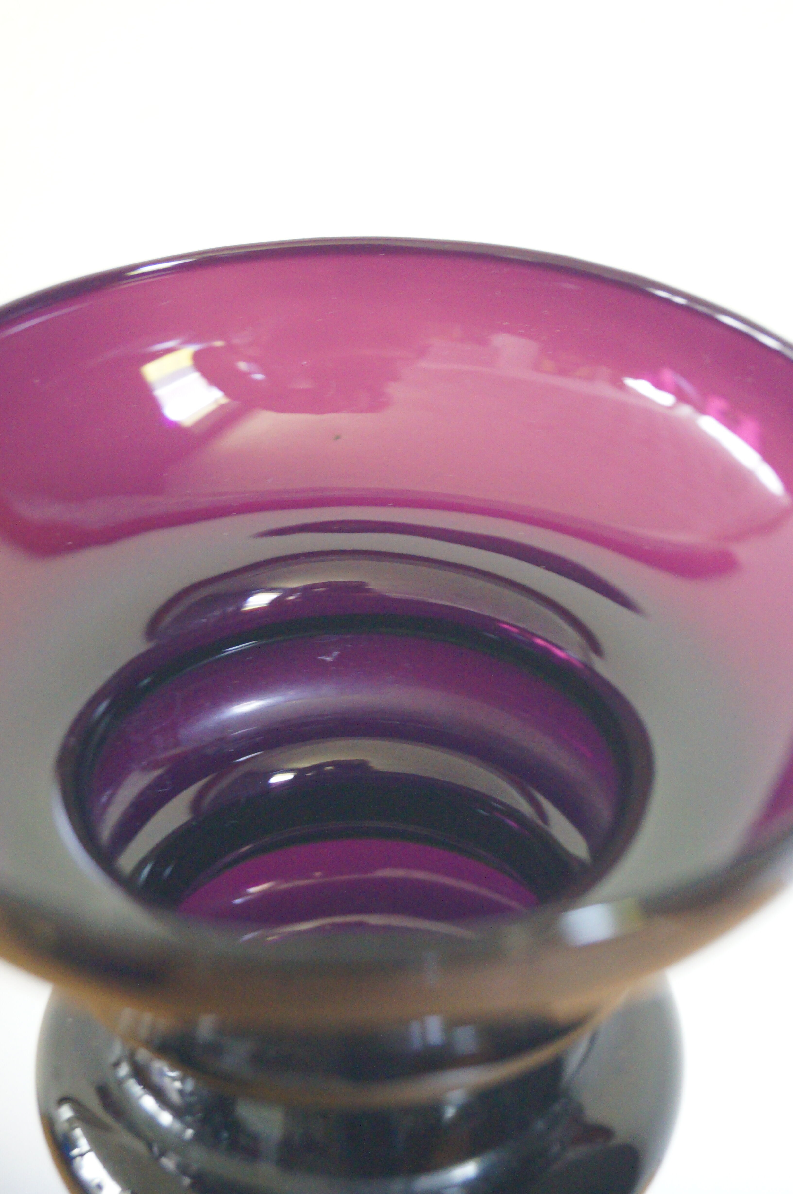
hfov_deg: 18.1
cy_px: 597
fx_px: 2484
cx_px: 396
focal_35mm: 75
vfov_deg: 27.0
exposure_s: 1/30
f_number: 5.6
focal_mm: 50
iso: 3200
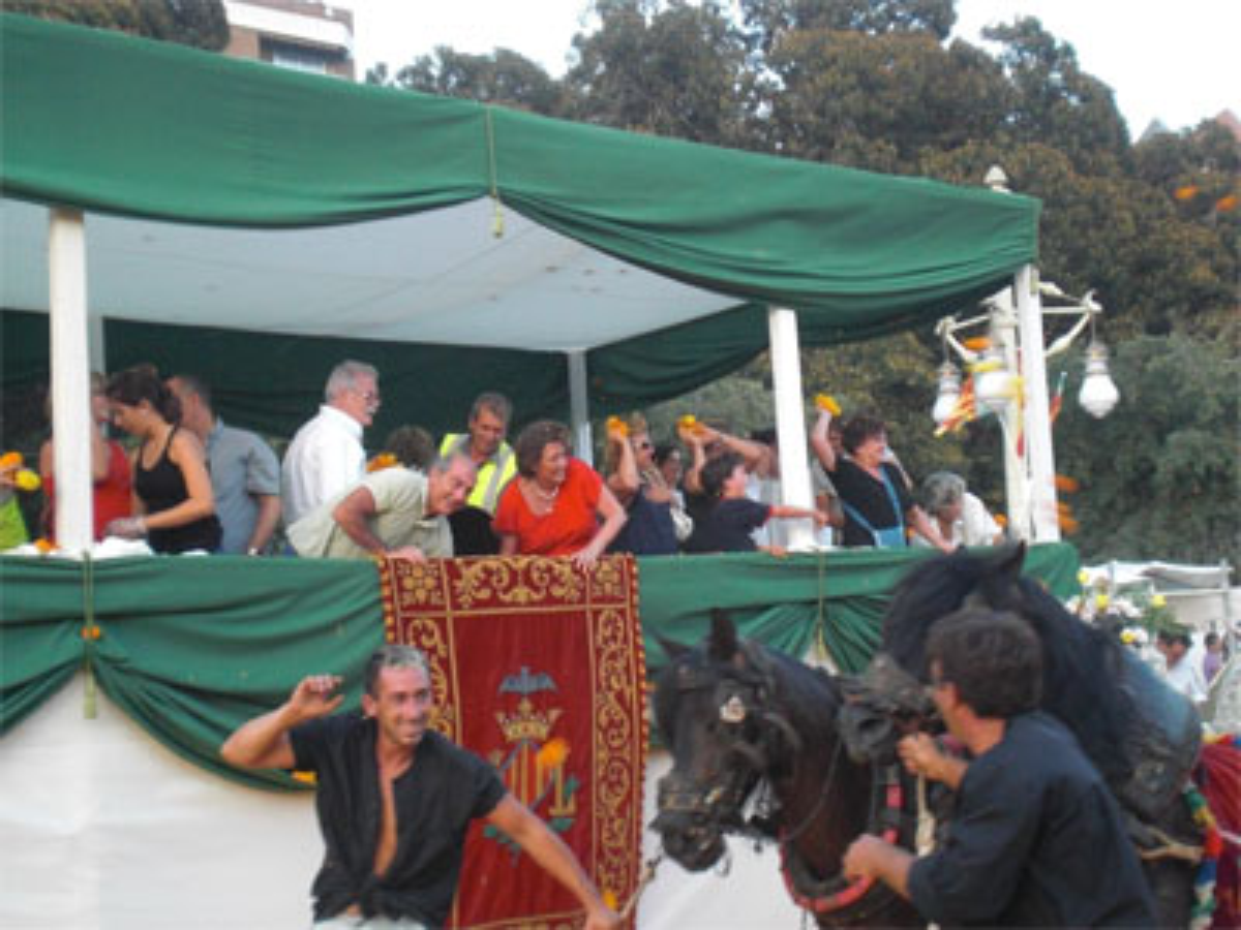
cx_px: 620
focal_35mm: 51
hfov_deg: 37.5
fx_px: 1828
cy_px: 465
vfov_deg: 28.6
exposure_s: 1/80
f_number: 3.6
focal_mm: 8.44
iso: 400
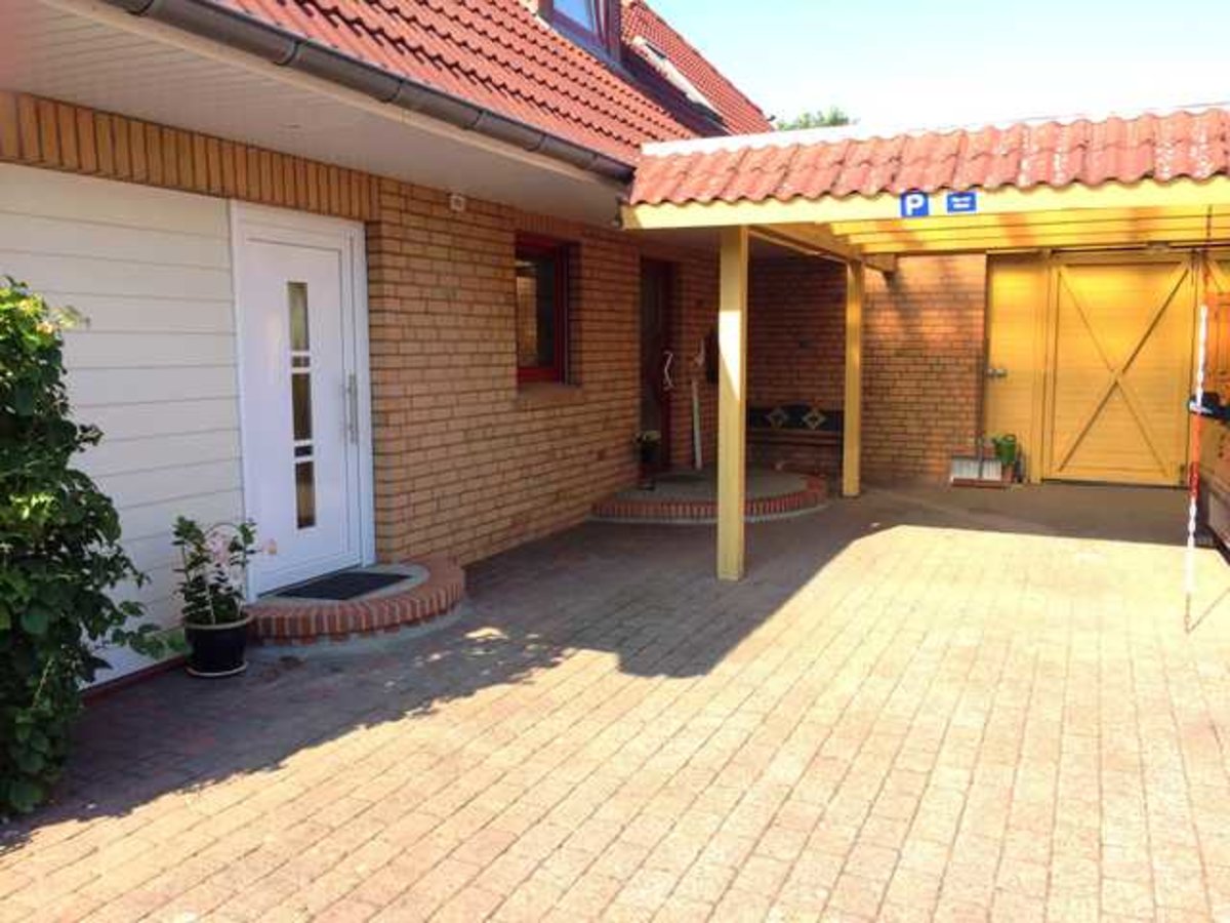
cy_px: 462
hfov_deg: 61.7
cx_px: 615
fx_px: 1030
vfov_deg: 48.2
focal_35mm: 29
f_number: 2.2
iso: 32
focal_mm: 4.15
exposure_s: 1/414
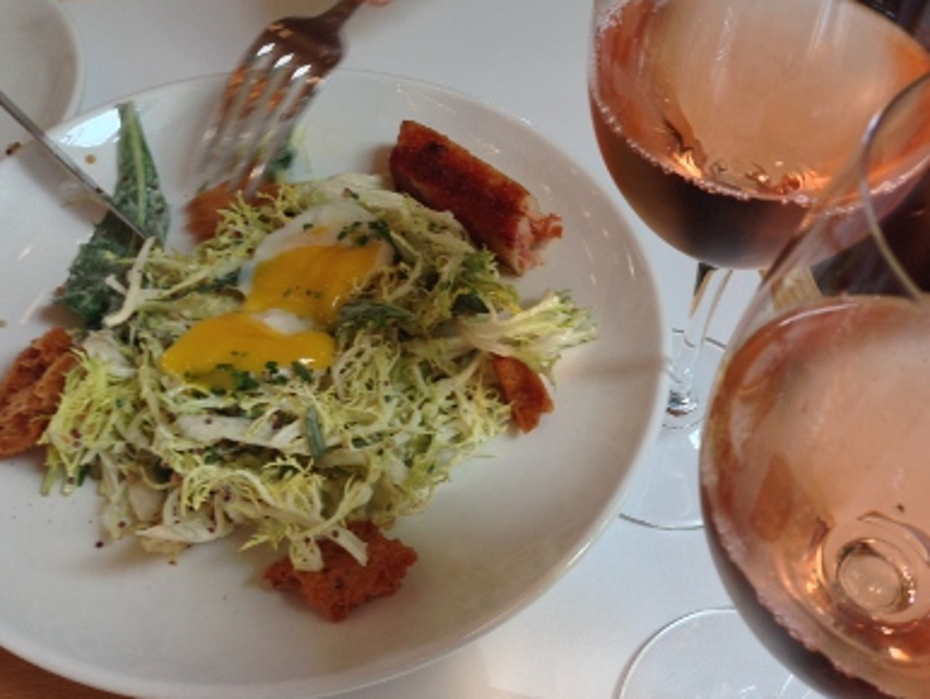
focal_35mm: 41
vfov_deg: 35.2
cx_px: 547
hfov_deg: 45.6
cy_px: 333
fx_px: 1102
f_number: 2.4
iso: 50
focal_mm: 4.12
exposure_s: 1/30
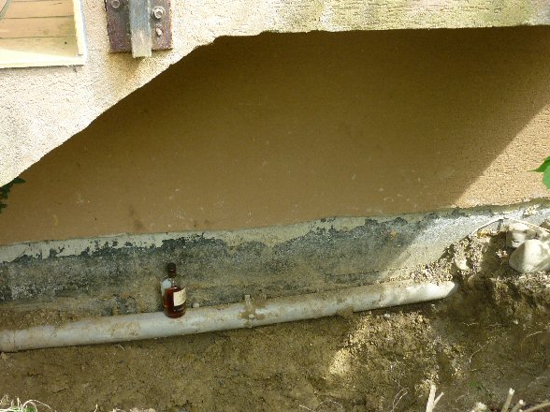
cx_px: 266
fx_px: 651
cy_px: 211
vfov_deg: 35.1
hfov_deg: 45.8
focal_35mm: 41
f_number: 2.8
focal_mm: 5.5
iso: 80
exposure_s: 1/100
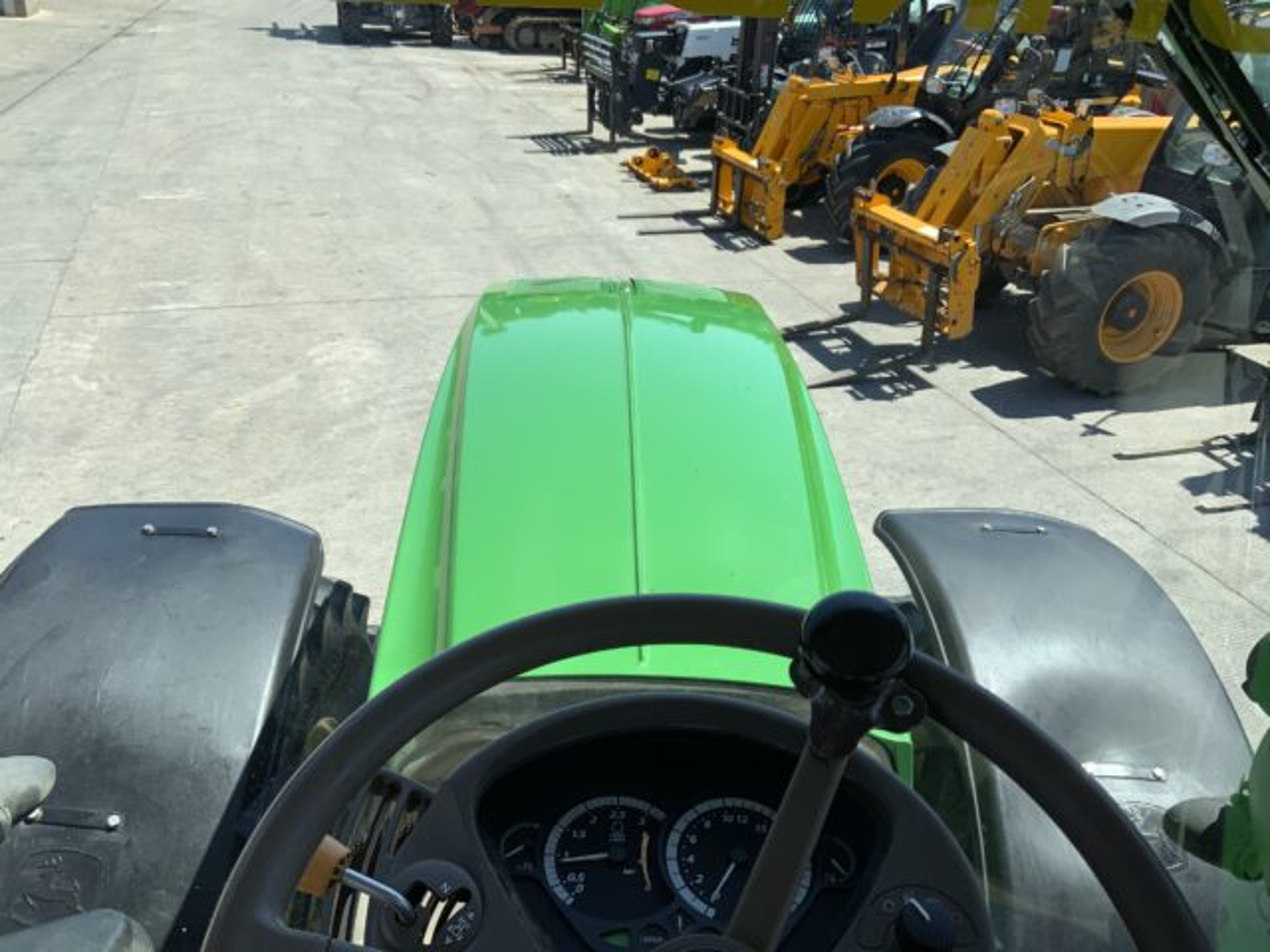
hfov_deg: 61.7
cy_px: 476
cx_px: 635
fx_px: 1064
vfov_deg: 48.2
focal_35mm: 29
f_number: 1.8
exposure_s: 1/1098
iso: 16
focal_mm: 3
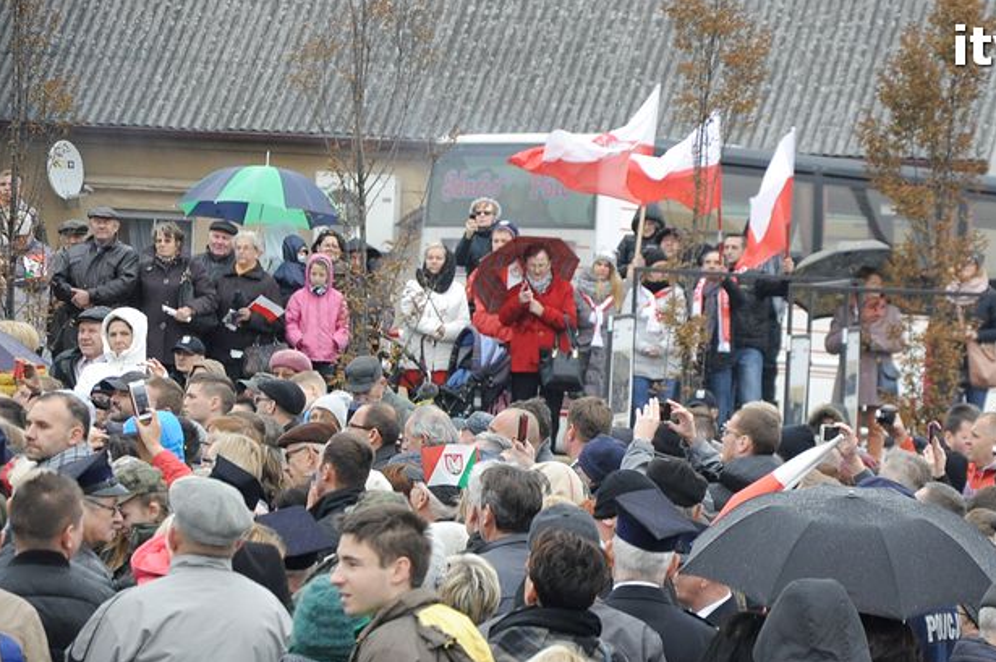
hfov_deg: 9.5
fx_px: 6018
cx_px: 630
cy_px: 454
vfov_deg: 6.3
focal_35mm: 218
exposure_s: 1/250
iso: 800
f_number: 5.6
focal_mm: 105
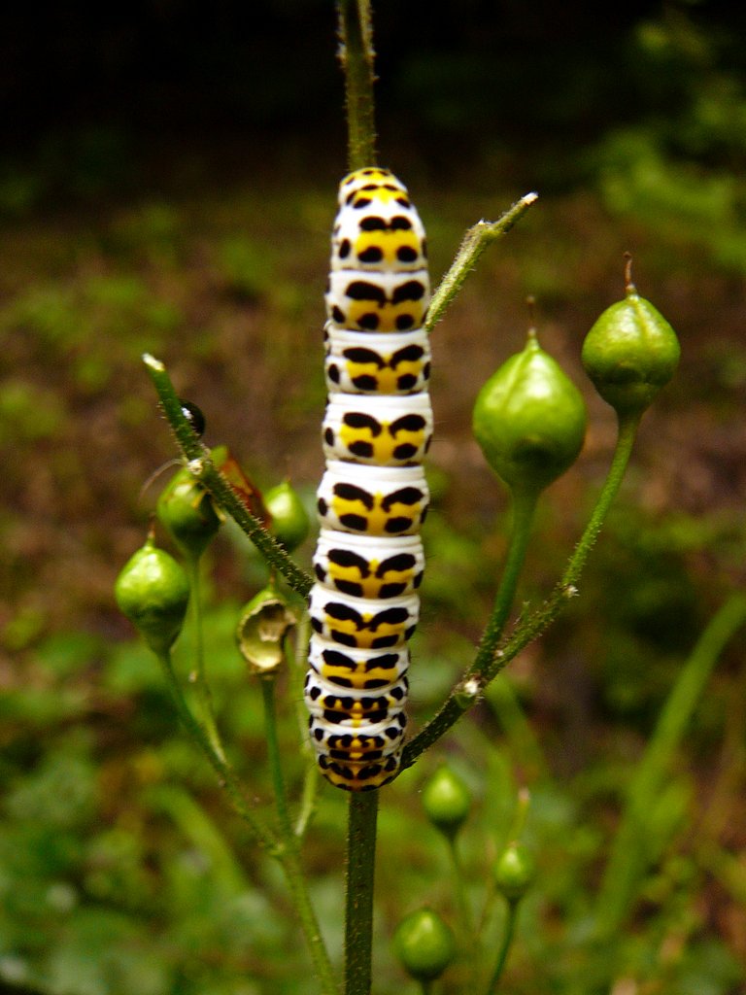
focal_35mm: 35
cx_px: 373
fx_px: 1006
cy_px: 498
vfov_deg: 52.6
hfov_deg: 40.7
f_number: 2.8
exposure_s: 1/50
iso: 100
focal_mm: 5.2
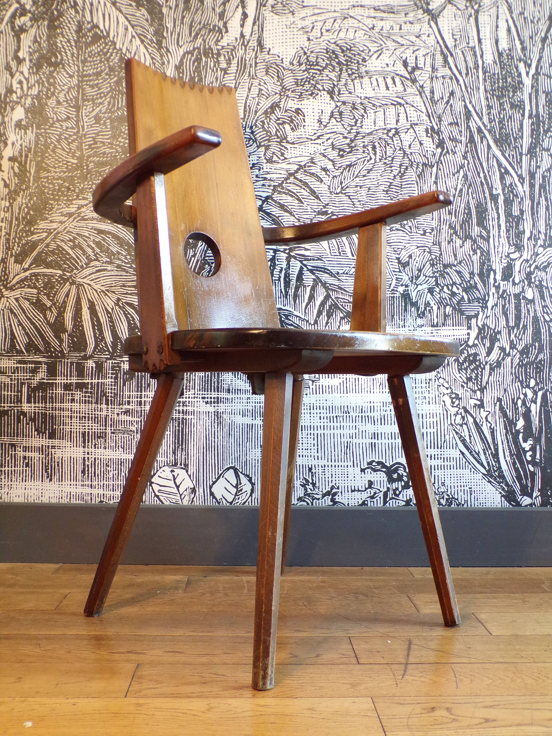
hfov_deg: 38.7
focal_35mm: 37
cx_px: 276
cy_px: 368
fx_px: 787
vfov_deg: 50.1
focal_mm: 6.6
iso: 261
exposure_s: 1/17
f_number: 3.3
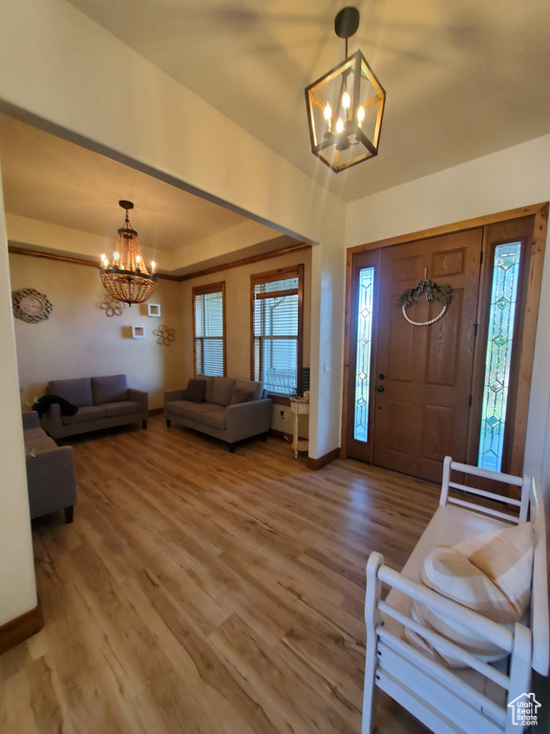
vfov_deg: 106.2
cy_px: 367
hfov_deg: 89.9
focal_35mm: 13
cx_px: 275
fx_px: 275
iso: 160
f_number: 2.2
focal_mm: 1.8
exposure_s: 1/60
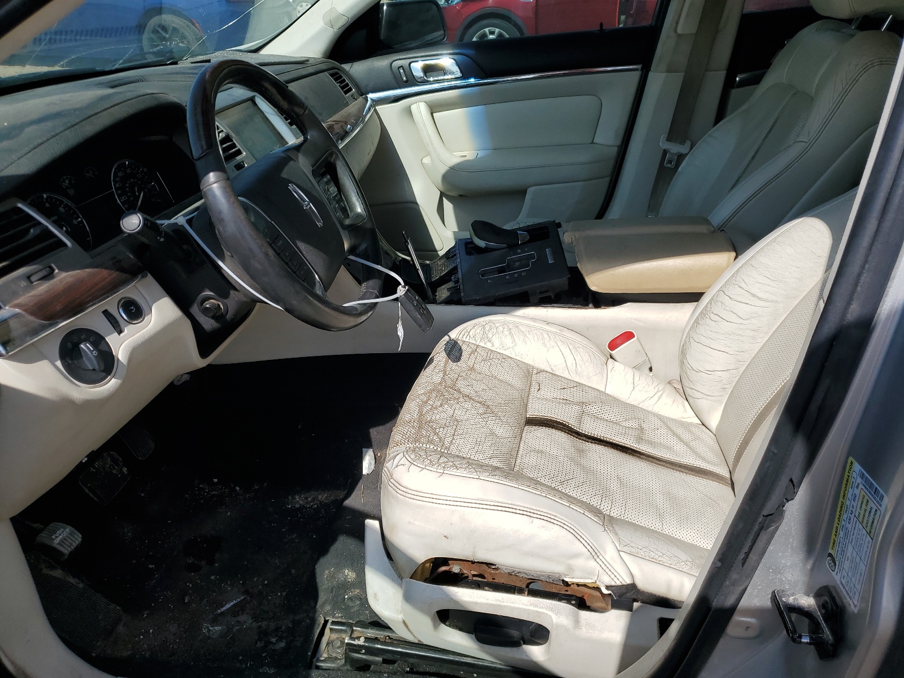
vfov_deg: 53.1
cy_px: 339
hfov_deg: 67.3
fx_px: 679
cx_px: 452
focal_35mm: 26
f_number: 1.5
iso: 50
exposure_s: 1/5000
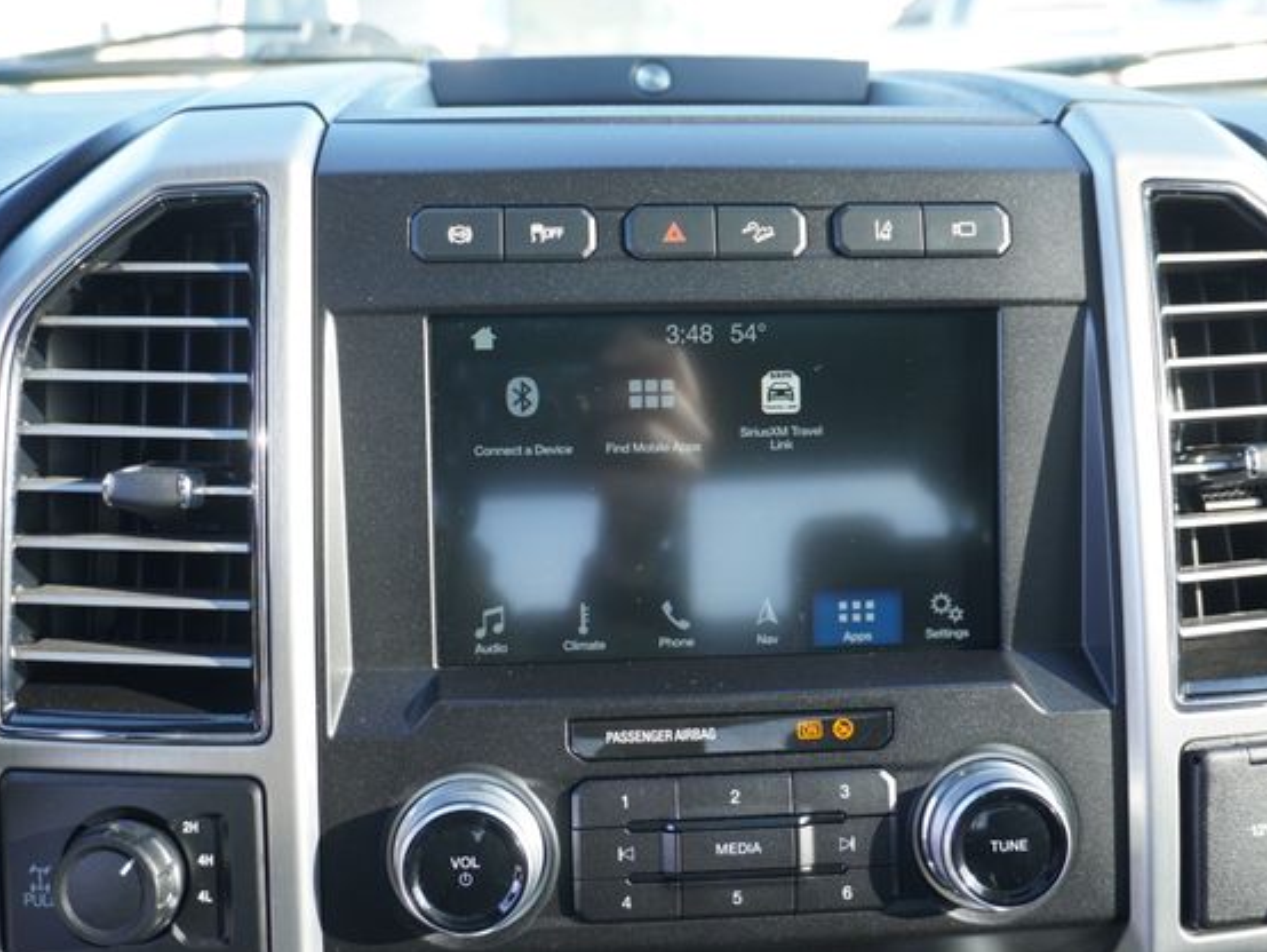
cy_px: 483
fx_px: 1465
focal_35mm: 40
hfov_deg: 46.8
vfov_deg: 36.0
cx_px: 668
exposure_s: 1/60
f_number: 4.5
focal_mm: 24
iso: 250
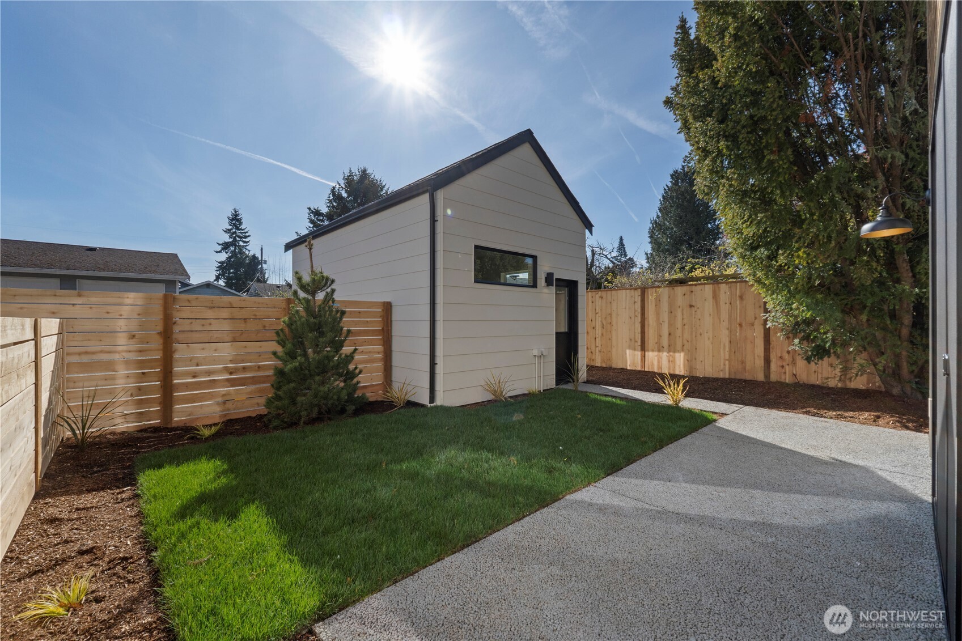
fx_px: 401
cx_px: 481
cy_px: 320
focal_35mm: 15
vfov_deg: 77.3
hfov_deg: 100.4
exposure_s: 1/200
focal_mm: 10
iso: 250
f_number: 9
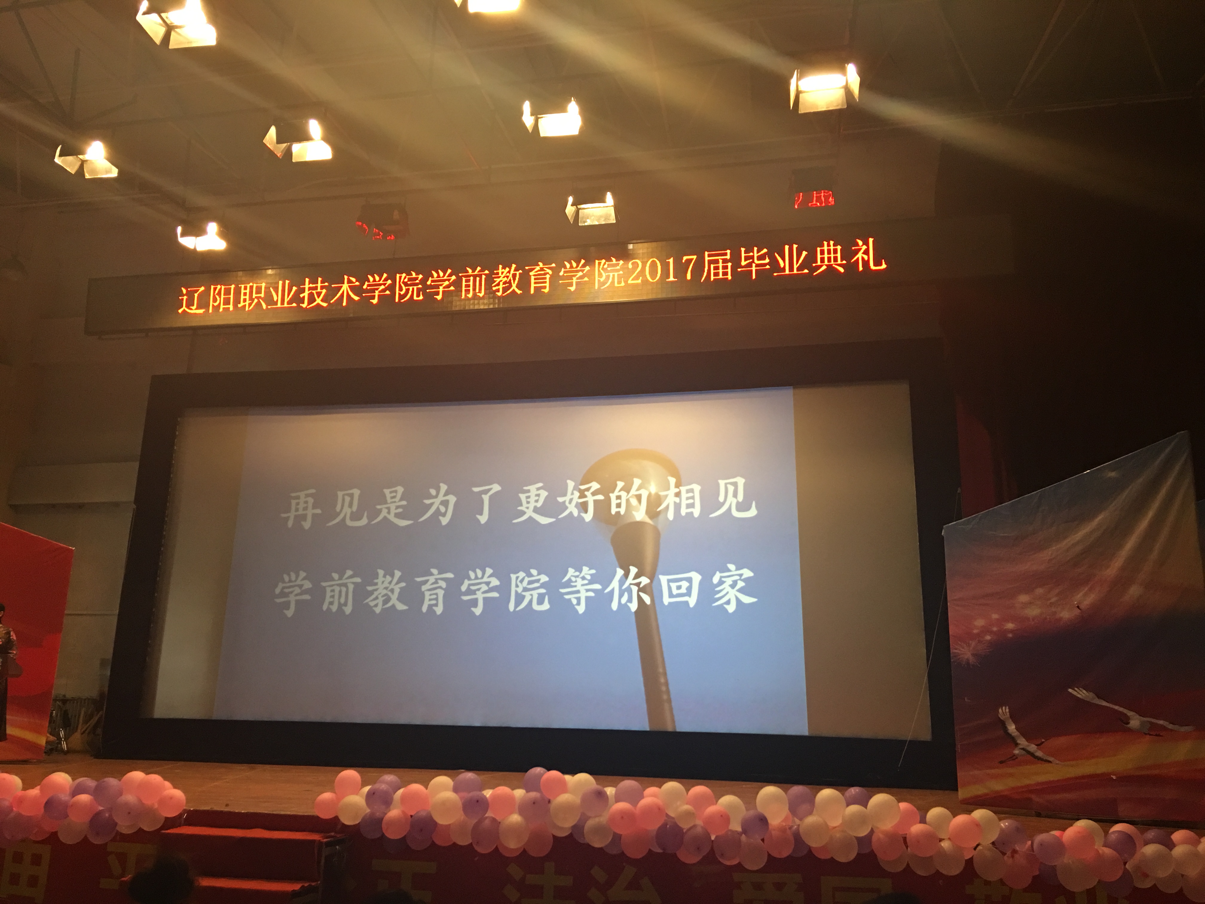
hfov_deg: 61.7
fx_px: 1010
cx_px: 602
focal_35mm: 29
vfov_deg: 48.2
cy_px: 452
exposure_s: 1/17
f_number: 2.2
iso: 100
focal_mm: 4.15
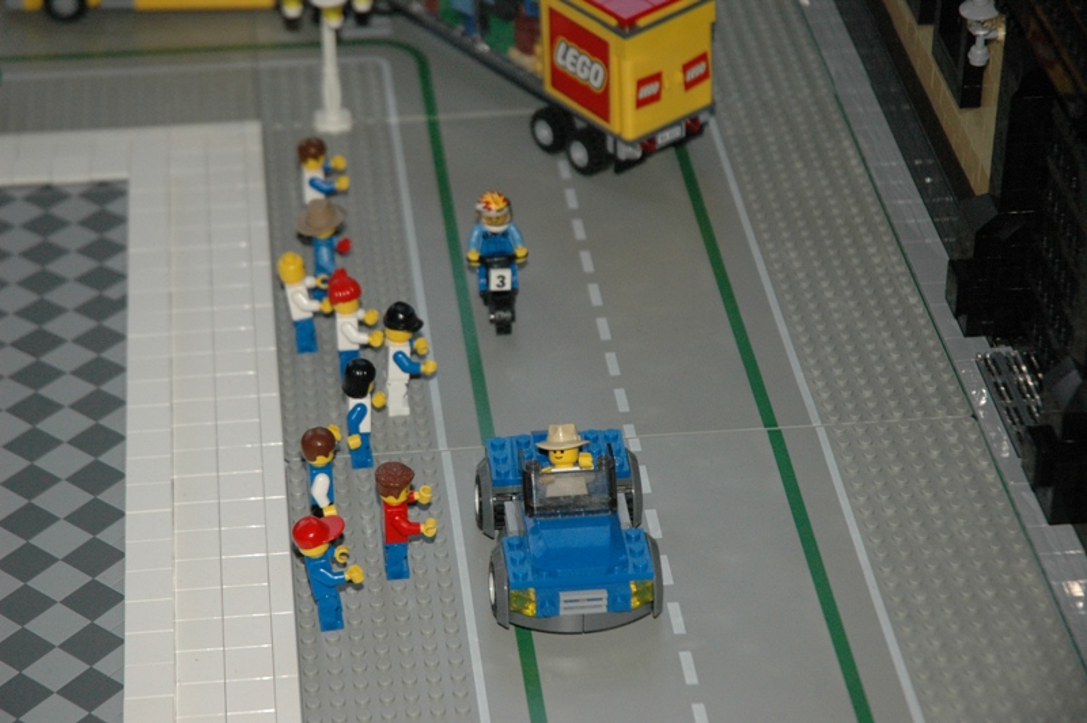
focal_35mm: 105
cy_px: 362
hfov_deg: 19.5
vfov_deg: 13.0
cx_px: 544
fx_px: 3168
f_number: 5
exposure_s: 1/200
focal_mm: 70
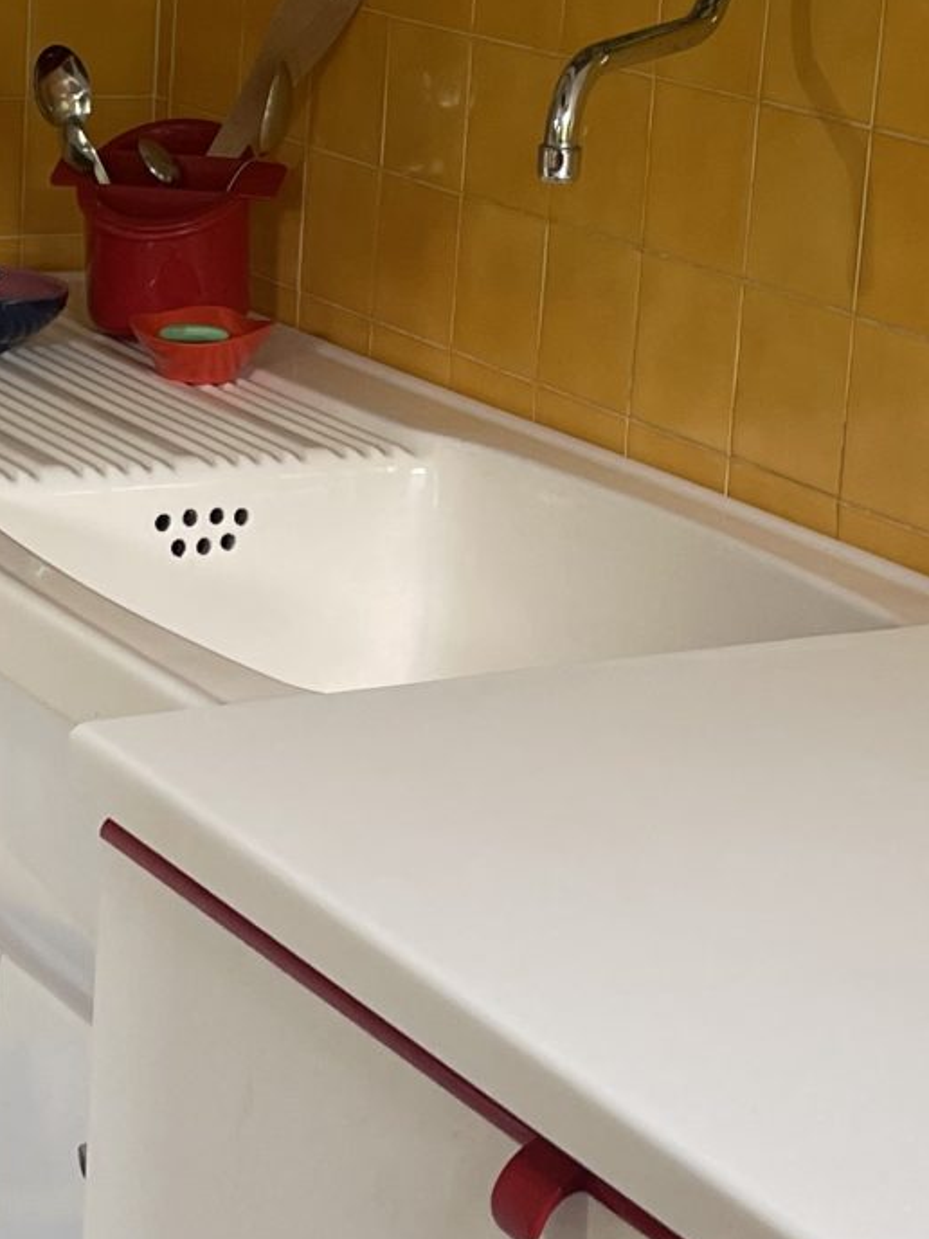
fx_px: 3328
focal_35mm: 93
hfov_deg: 15.9
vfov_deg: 21.0
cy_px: 364
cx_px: 385
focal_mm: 5.1
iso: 125
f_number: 1.6
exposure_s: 1/100
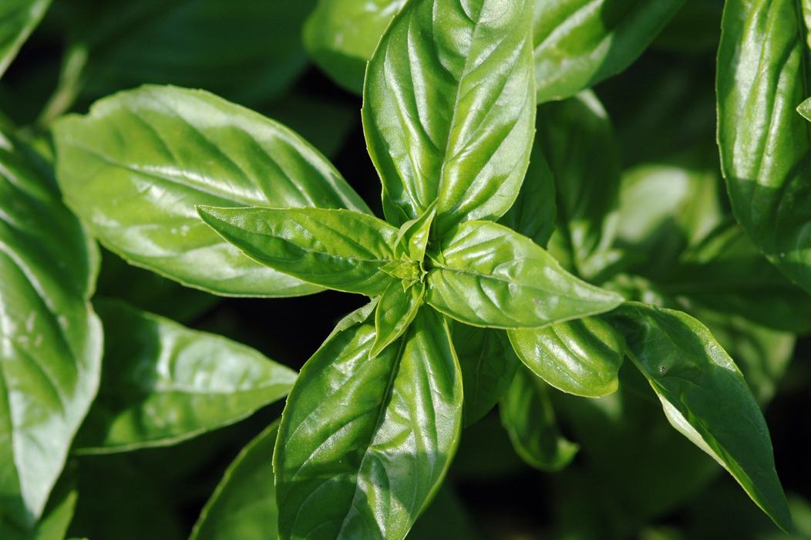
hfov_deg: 13.0
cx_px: 406
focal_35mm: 158
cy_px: 270
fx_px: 3546
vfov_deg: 8.7
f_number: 6.3
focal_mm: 105
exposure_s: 1/640
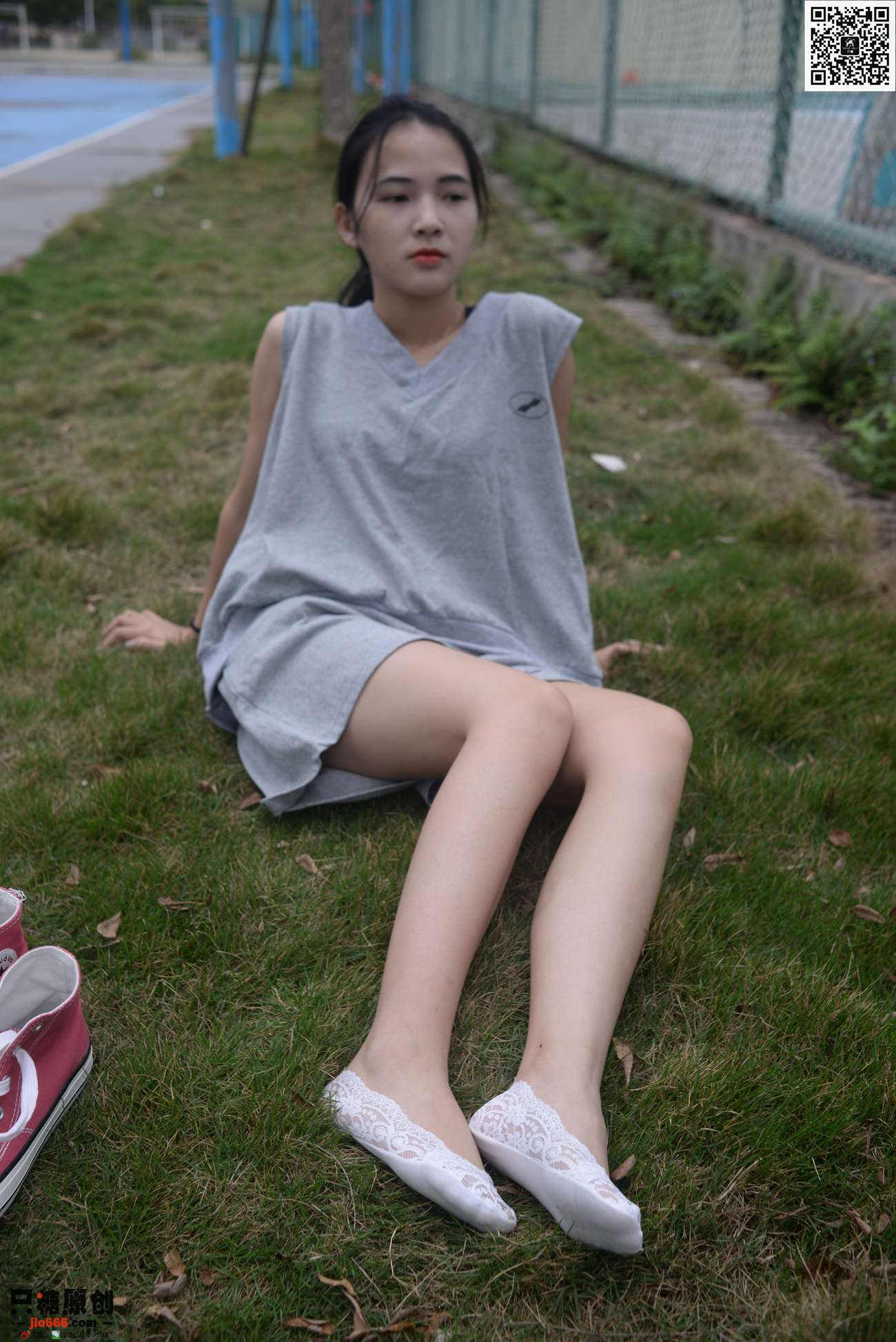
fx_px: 1305
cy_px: 671
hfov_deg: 37.9
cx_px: 448
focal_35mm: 35
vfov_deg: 54.4
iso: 400
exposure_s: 1/1000
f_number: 5
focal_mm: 35
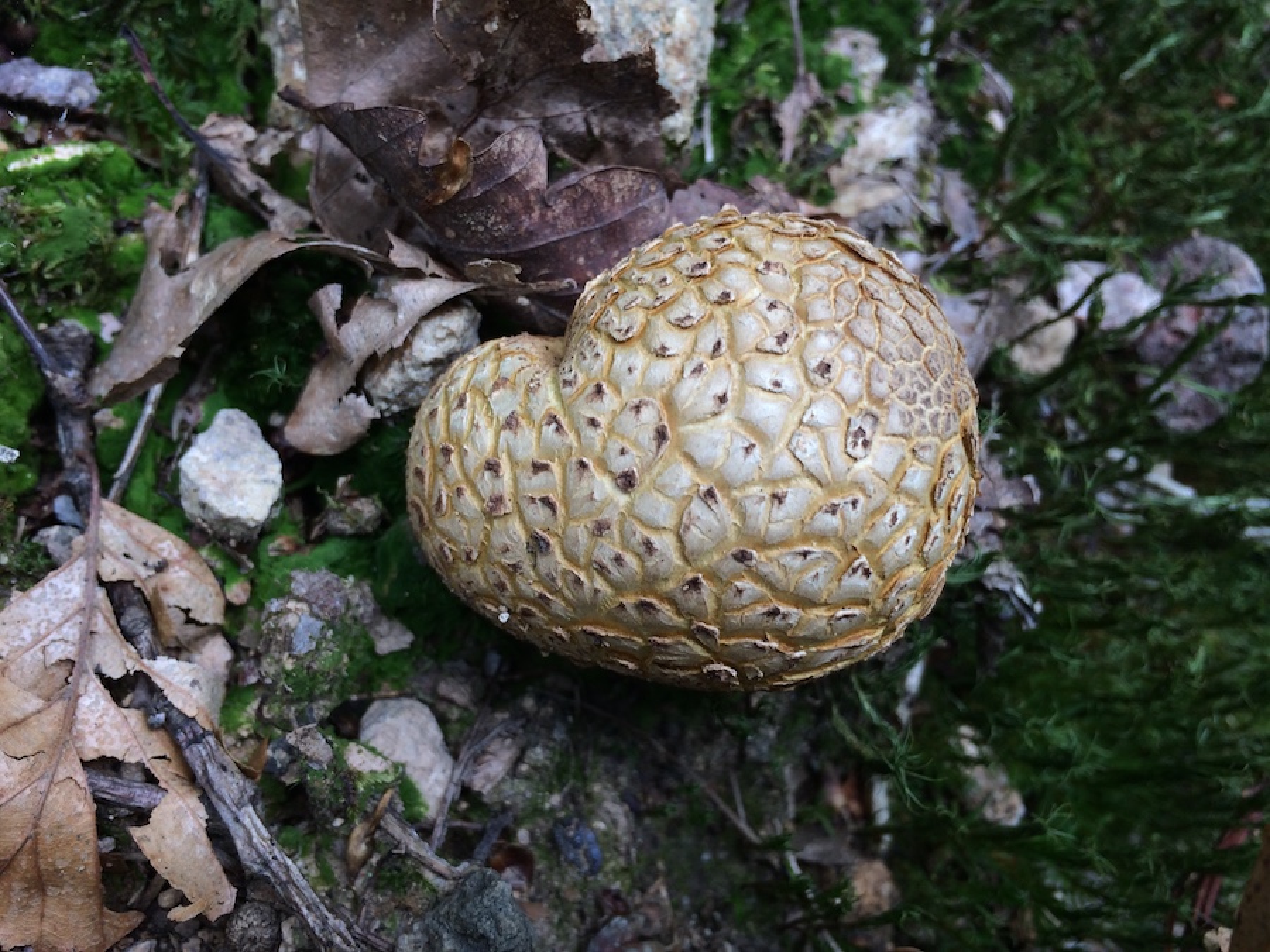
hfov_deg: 61.7
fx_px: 1064
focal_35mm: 29
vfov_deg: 48.2
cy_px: 476
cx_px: 635
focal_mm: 4.15
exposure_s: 1/124
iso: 32
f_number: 2.2
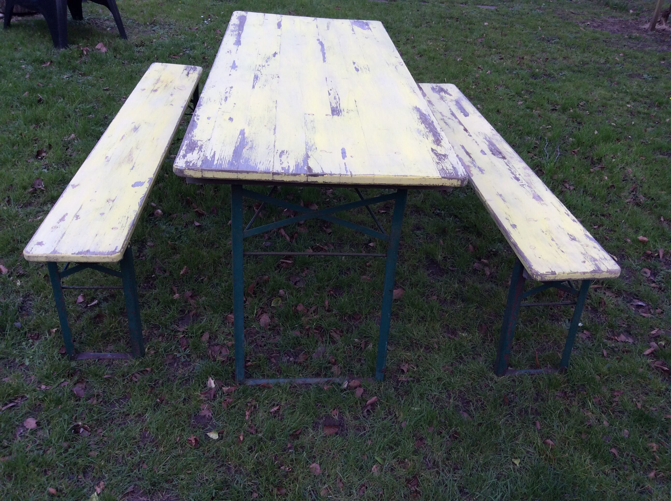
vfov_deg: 44.1
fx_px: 619
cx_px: 336
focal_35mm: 32
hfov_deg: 56.9
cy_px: 250
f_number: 2.4
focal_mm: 3.3
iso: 32
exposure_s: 1/238
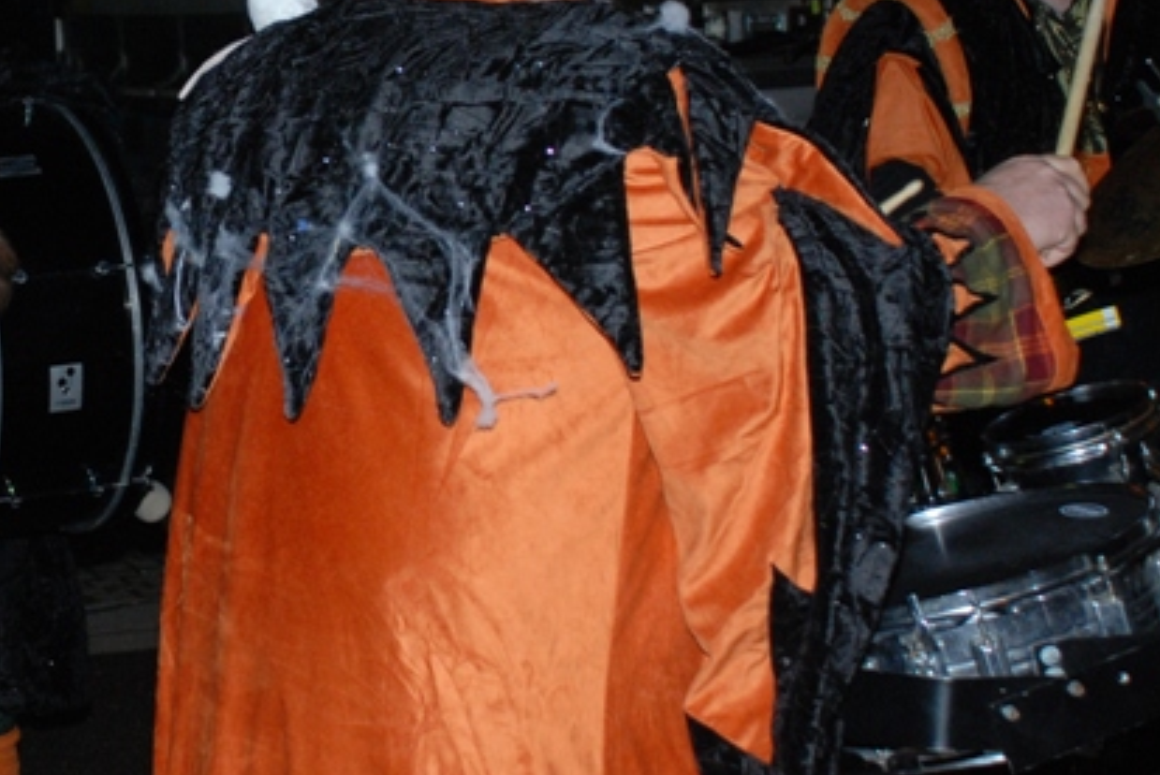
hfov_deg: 17.0
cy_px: 209
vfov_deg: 11.5
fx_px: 3837
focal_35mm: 119
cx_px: 154
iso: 360
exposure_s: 1/60
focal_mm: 32
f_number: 4.2
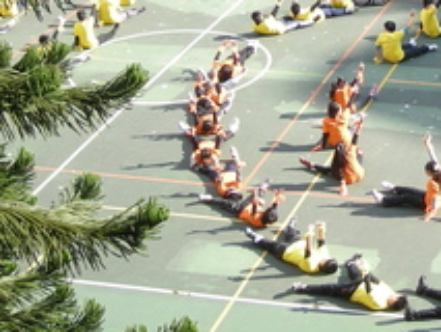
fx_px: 1581
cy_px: -106
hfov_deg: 15.3
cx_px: 526
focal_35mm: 124
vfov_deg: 11.6
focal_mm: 7.1
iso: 50
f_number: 3.1
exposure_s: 1/178
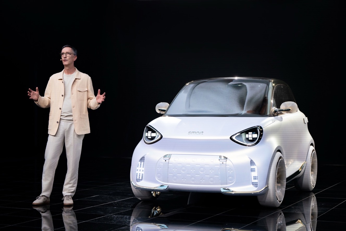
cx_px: 173
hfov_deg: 28.8
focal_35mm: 70
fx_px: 673
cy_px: 116
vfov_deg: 19.5
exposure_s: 1/160
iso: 800
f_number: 4
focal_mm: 70
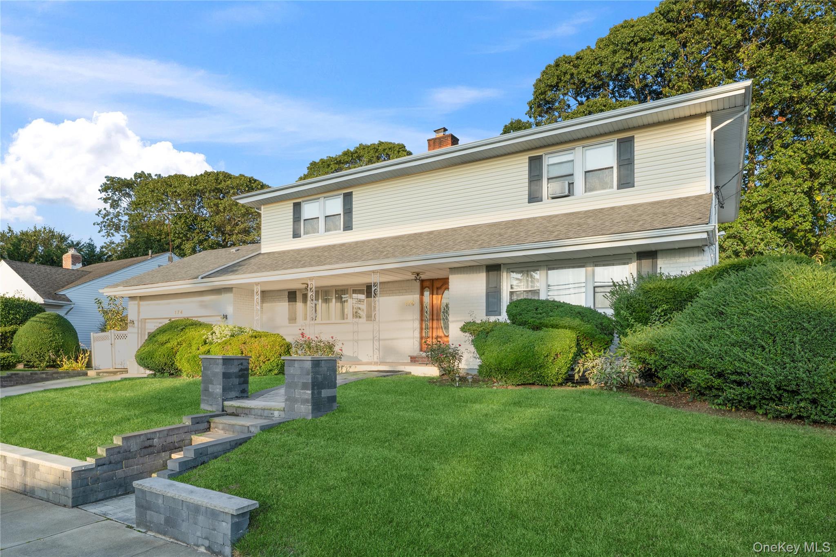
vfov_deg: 60.7
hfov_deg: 82.6
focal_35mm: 20
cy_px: 278
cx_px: 418
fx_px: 476
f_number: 11
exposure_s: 1/80
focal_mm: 20.5
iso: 100
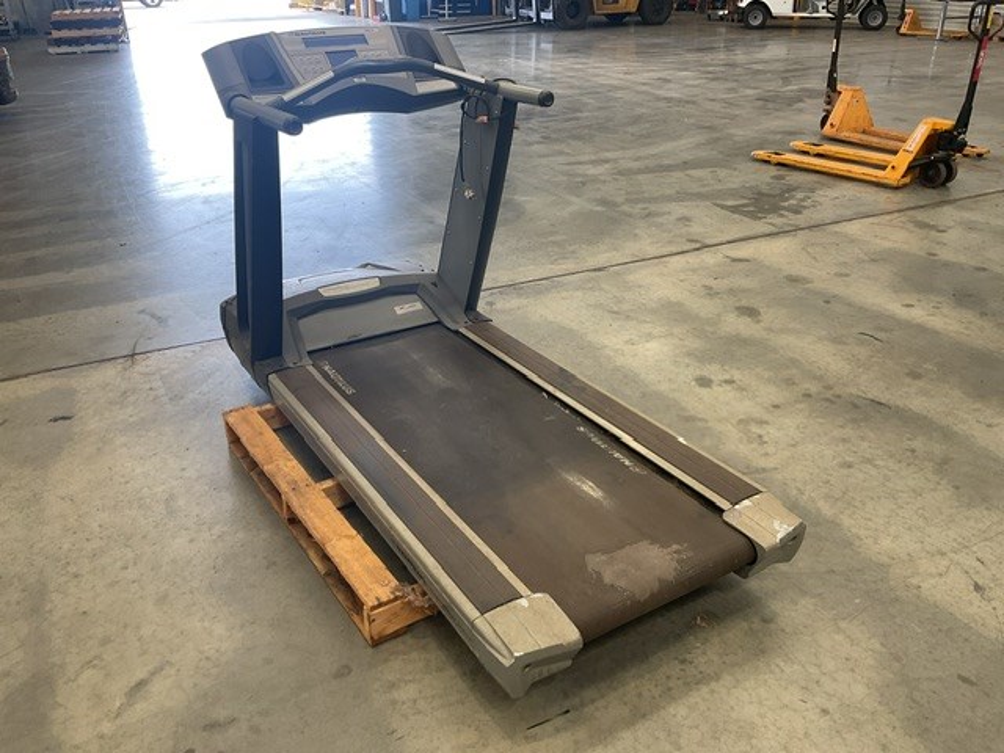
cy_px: 376
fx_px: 841
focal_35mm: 29
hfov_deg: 61.7
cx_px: 502
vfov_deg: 48.2
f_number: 1.8
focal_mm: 3
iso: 50
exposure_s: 1/50
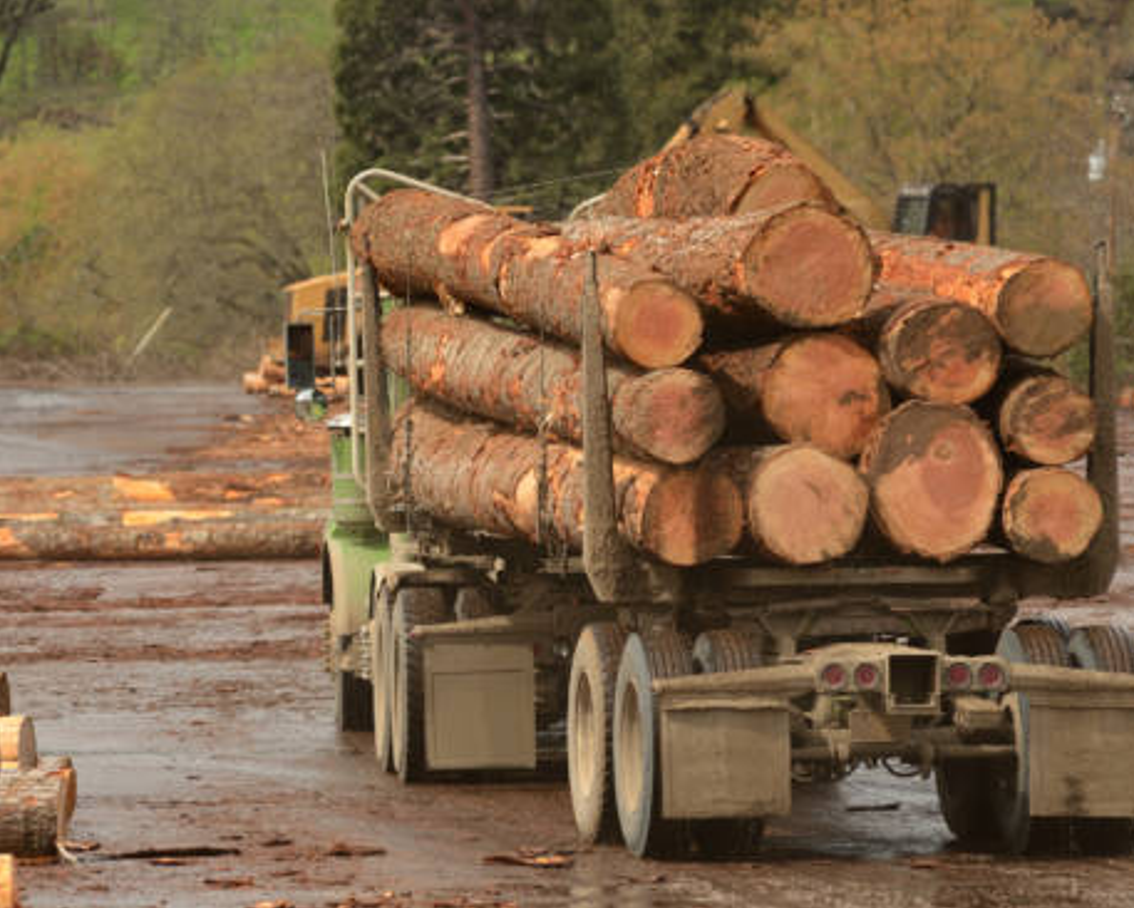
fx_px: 10596
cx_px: 507
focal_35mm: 316
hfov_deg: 6.1
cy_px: 454
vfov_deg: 4.9
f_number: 5.6
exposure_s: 1/400
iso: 100
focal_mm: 185
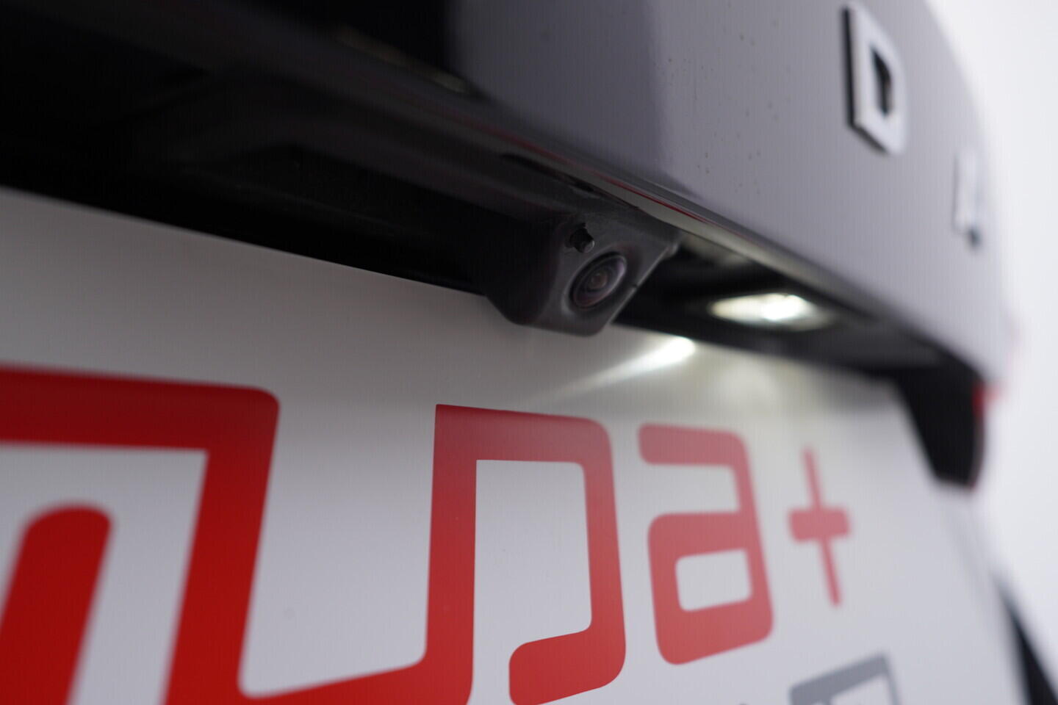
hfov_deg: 53.1
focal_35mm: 36
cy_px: 352
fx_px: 1058
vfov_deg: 36.9
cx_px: 529
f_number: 3.5
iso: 125
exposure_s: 1/60
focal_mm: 24
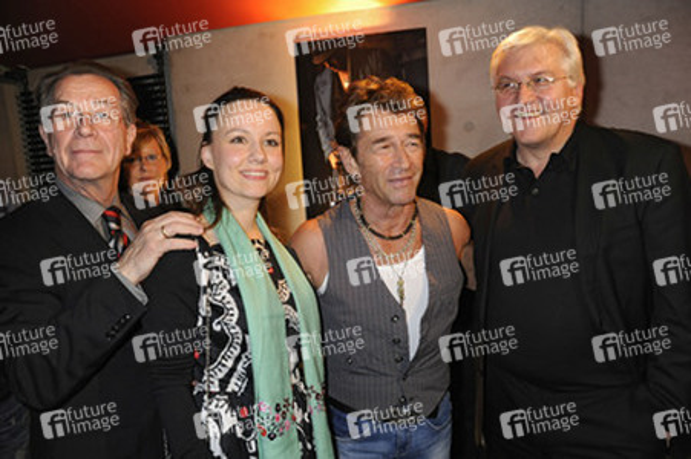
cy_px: 230
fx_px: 537
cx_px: 346
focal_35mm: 28
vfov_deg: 46.3
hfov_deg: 65.5
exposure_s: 1/30
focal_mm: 28
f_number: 4.5
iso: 2000
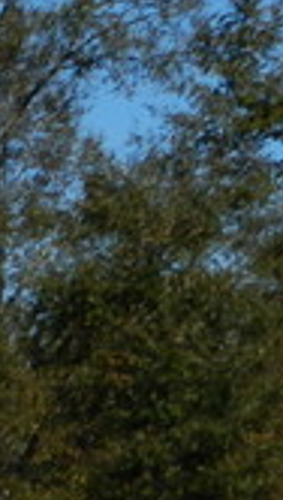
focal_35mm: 440
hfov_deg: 2.7
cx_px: -828
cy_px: 482
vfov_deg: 4.9
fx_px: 5840
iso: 80
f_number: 11.9
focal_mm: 15.1
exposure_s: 1/160
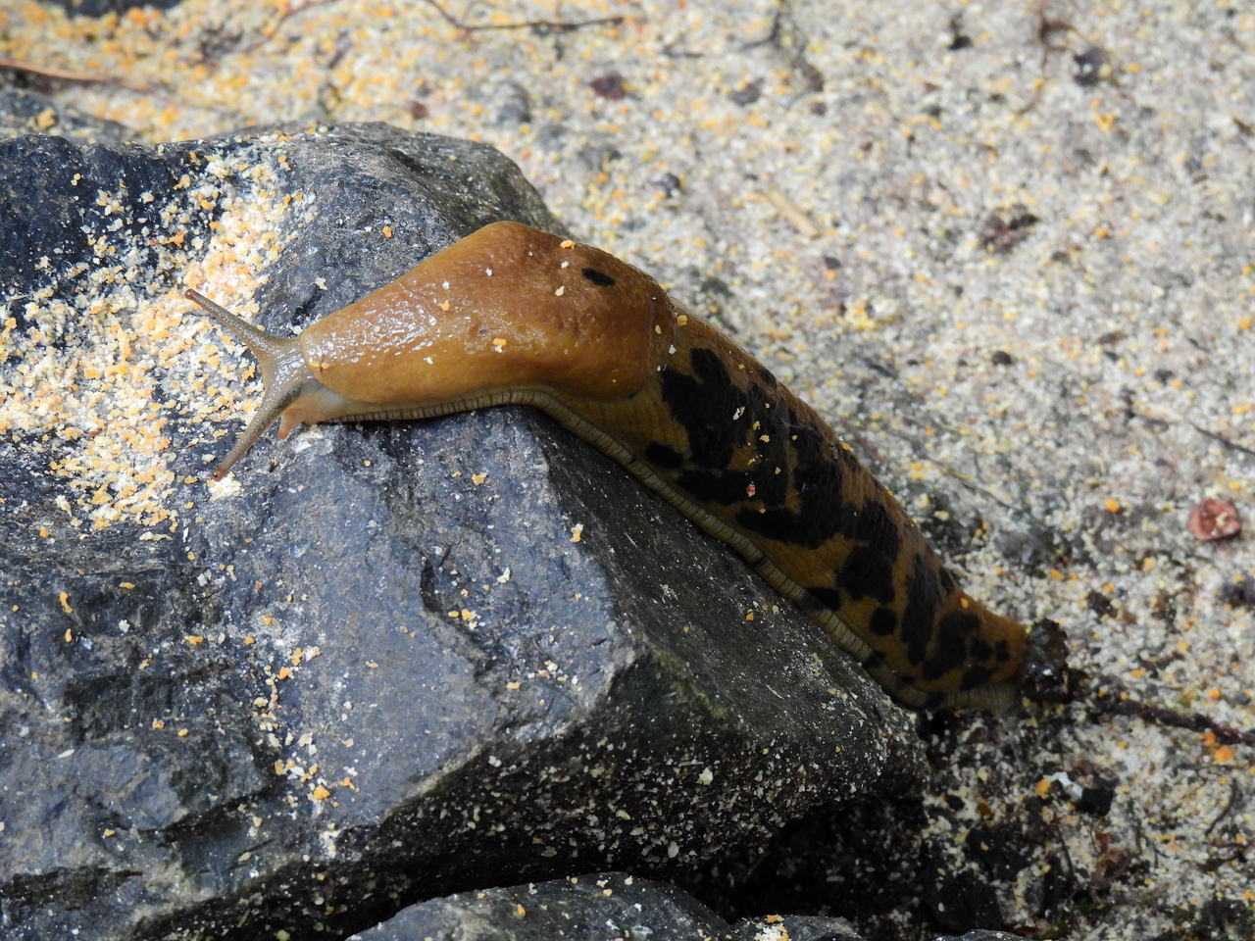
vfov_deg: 5.7
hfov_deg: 7.6
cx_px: 628
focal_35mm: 260
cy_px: 470
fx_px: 9426
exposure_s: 1/60
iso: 500
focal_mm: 46.4
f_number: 4.5
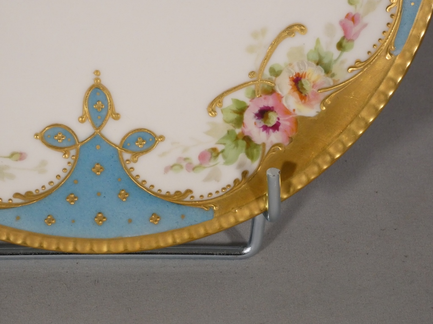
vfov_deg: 8.1
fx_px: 2289
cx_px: 216
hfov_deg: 10.8
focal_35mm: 183
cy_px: 162
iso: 640
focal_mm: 32.7
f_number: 5.5
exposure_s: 1/125
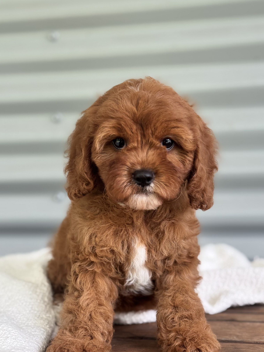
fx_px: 620
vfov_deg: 31.5
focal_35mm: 61
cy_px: 219
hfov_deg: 24.0
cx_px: 159
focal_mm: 6.76
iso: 100
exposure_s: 1/118
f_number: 1.78
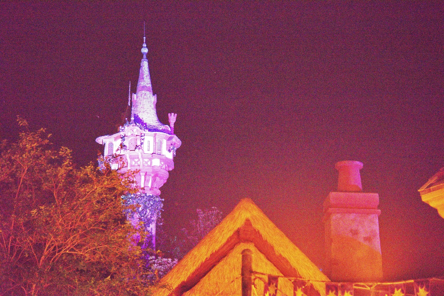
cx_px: 222
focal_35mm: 86
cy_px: 148
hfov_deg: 23.6
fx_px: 1061
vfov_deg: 15.9
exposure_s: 1/25
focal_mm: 86
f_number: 4
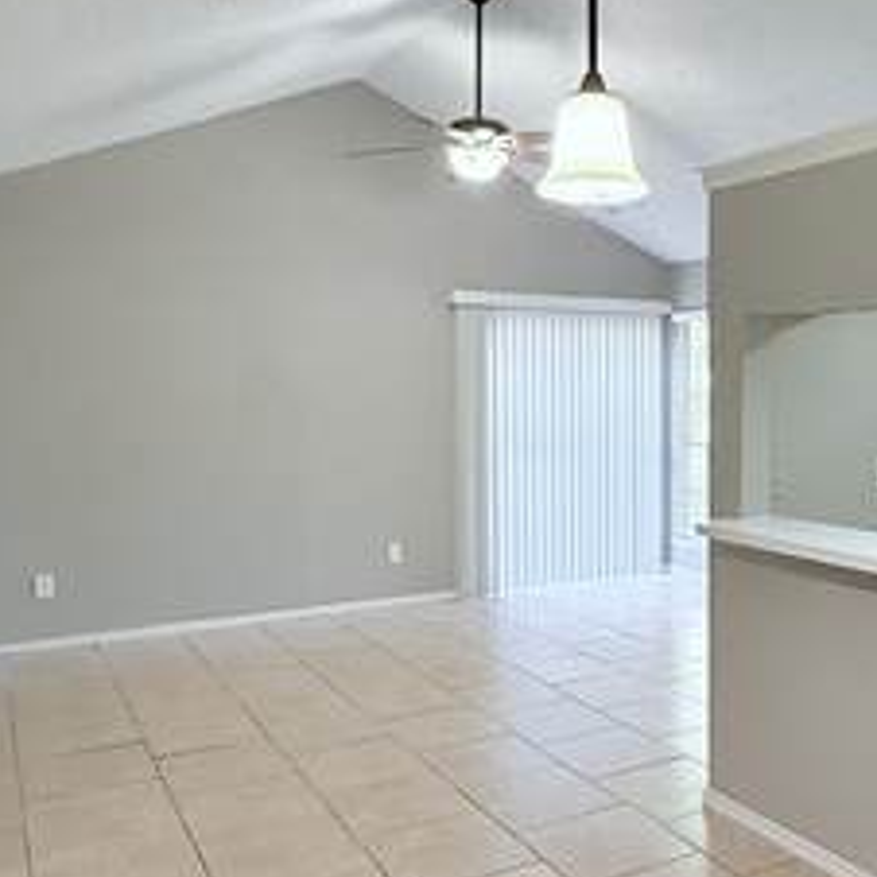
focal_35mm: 35
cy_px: 442
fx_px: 1003
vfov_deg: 47.2
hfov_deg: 45.8
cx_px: 640
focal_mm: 2.22
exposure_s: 1/120
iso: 500
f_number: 2.2
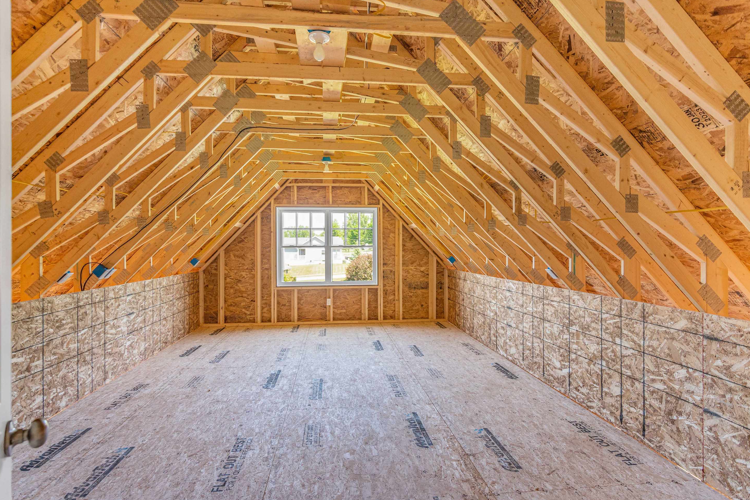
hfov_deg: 93.3
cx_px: 371
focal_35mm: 17
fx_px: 354
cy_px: 250
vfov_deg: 70.5
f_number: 6.3
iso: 250
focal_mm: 11
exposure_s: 1/15
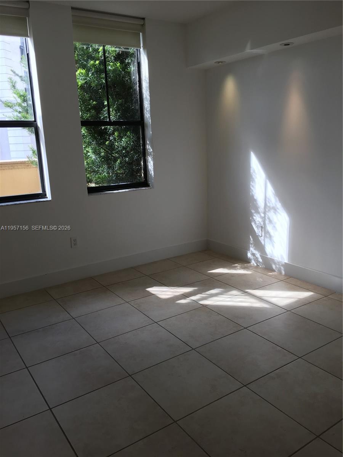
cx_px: 172
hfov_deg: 48.2
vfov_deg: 61.7
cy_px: 228
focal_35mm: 29
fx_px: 383
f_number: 2.2
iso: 25
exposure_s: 1/120
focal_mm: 4.15
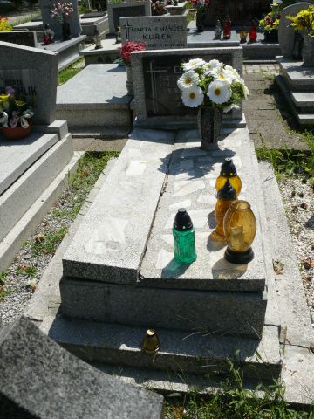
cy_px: 210
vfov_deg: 52.6
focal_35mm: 35
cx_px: 157
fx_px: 423
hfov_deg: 40.7
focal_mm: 7.4
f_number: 7.1
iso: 100
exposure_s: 1/400
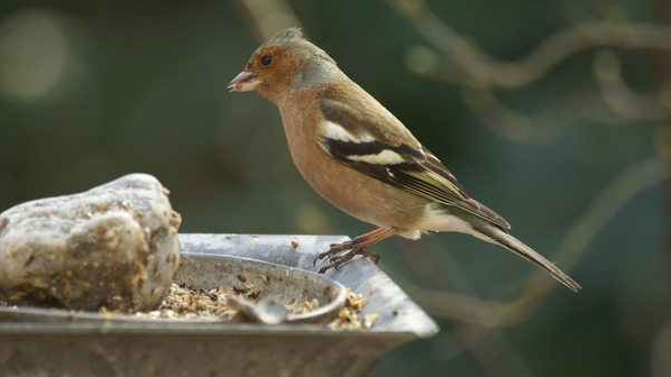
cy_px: 173
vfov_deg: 2.6
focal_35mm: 474
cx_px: 336
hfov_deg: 4.6
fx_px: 8431
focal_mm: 300
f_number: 6.3
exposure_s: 1/80
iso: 200
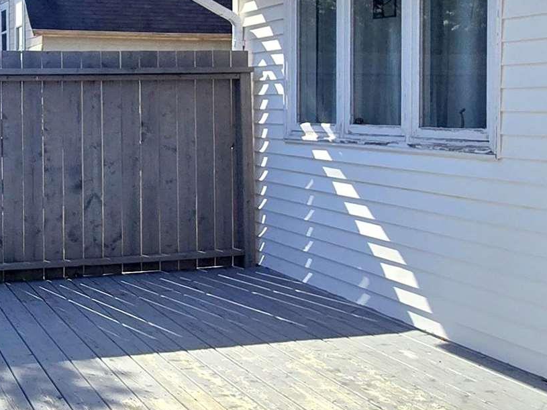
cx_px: 90
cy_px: 123
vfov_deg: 29.4
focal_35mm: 49
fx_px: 774
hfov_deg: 37.2
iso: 50
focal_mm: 2.2
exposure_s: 1/3194
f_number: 2.2
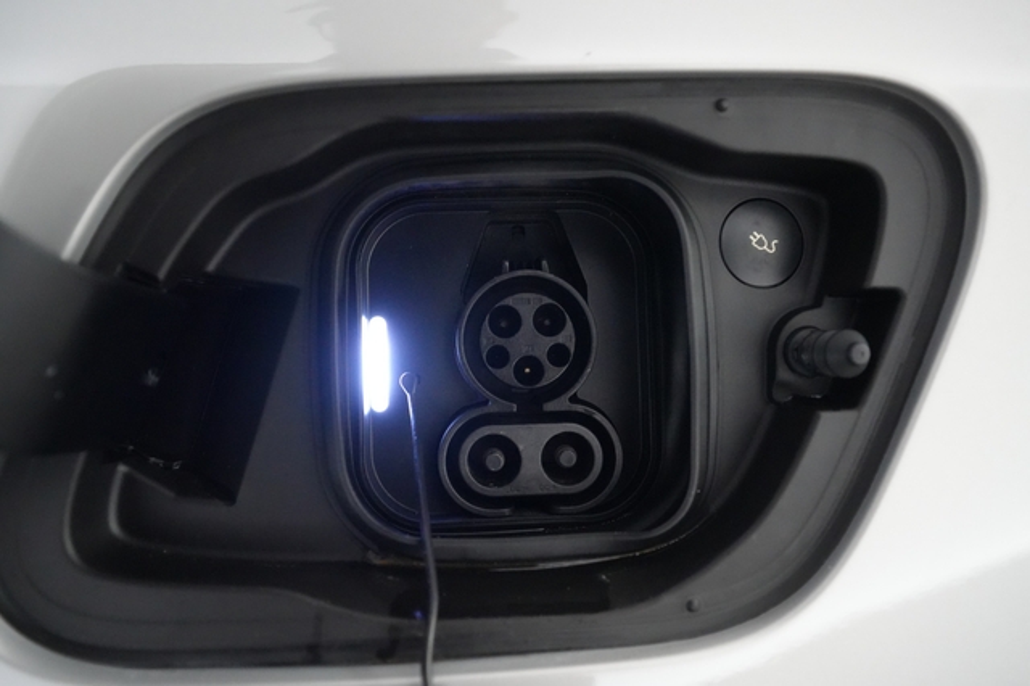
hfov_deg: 73.8
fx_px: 686
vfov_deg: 53.1
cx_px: 515
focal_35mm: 24
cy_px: 343
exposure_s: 1/160
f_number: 4
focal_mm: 24
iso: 10000
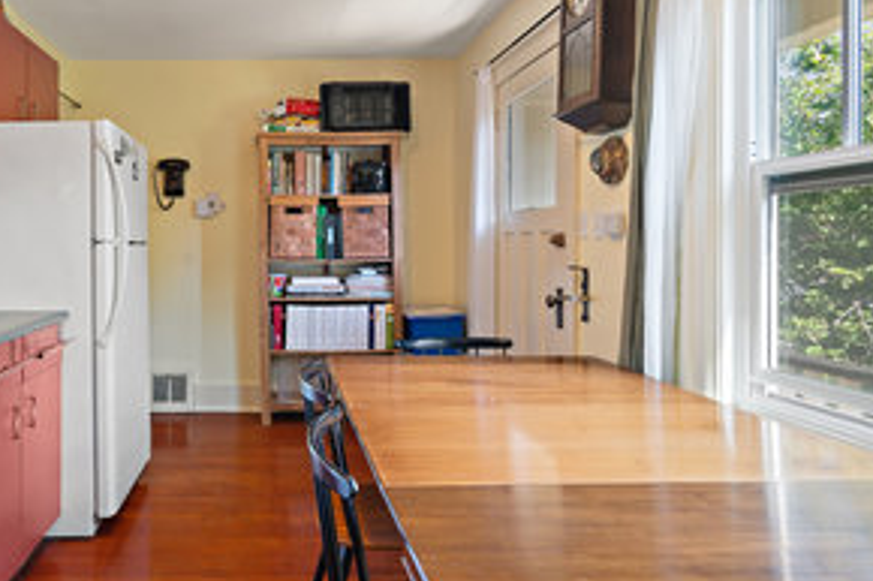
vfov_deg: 52.9
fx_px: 582
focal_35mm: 24
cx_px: 278
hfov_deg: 71.2
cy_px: 256
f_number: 9
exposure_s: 2.5
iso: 320
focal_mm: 16
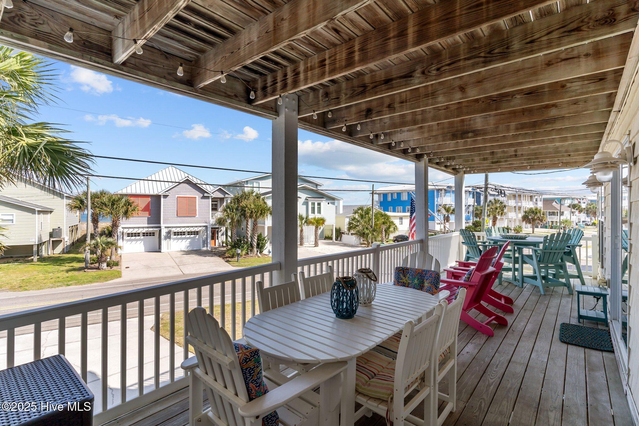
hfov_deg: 93.3
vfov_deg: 70.4
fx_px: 302
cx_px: 320
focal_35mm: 17
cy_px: 213
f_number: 8
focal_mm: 17
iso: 125
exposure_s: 1/320
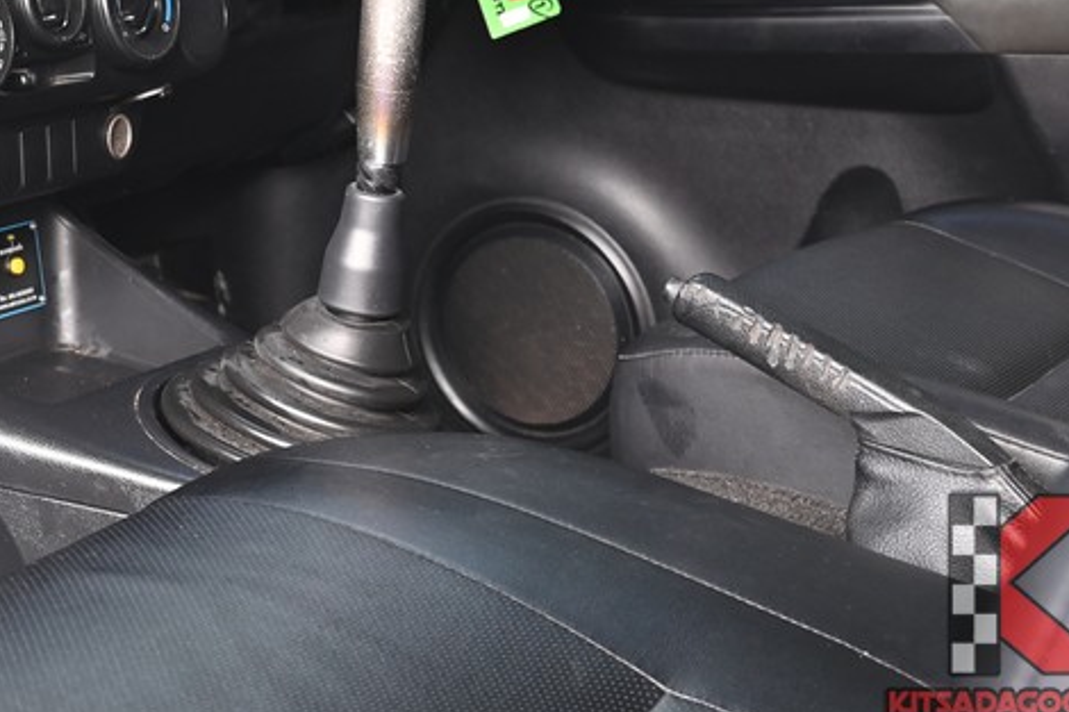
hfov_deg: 21.8
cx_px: -64
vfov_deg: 14.9
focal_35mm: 89
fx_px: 2642
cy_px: -98
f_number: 6.3
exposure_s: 1/60
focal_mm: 38
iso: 640
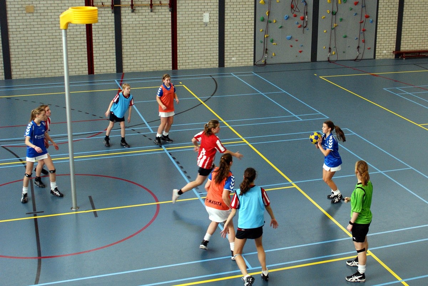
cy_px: 143
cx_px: 214
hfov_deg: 46.4
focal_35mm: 42
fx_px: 499
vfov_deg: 31.9
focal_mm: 28
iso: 800
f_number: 4.5
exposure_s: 1/200
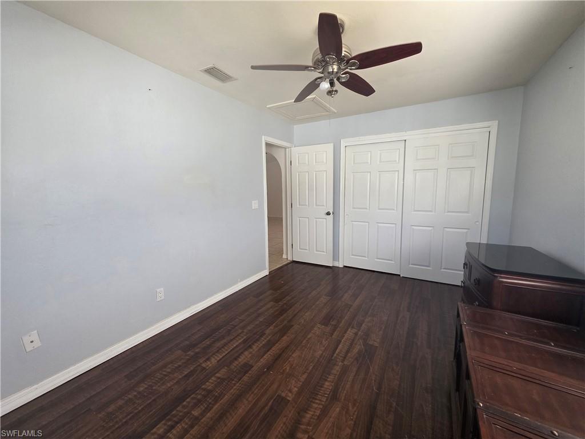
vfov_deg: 89.9
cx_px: 292
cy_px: 220
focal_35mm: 13
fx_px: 220
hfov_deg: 106.2
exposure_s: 1/120
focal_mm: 2.2
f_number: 1.9
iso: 160
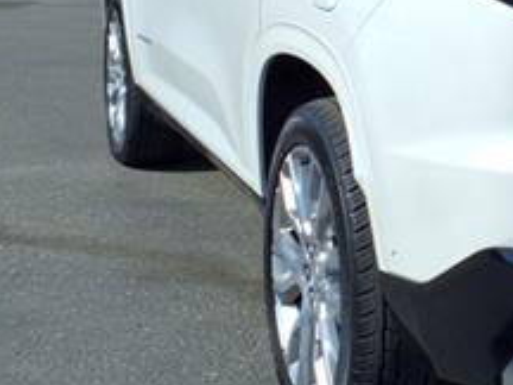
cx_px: 620
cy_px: -12
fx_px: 1186
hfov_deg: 22.5
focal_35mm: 80
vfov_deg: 17.9
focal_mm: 3.58
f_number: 1.9
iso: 40
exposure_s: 1/2500
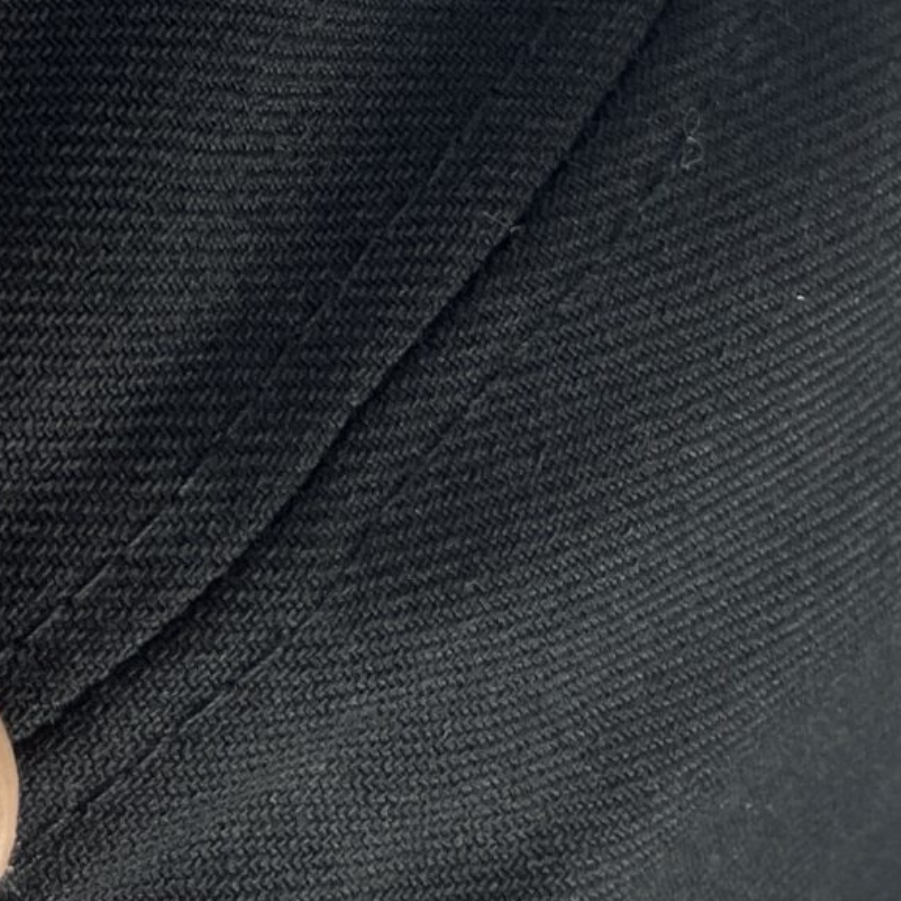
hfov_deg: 15.9
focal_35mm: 102
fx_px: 3004
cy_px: -487
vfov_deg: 15.6
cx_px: -370
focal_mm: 5.1
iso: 40
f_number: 1.6
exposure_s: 1/121
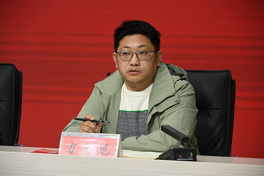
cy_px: 88
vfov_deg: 9.5
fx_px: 1063
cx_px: 132
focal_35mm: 145
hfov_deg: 14.2
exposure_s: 1/160
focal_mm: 145
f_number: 5.6
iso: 900
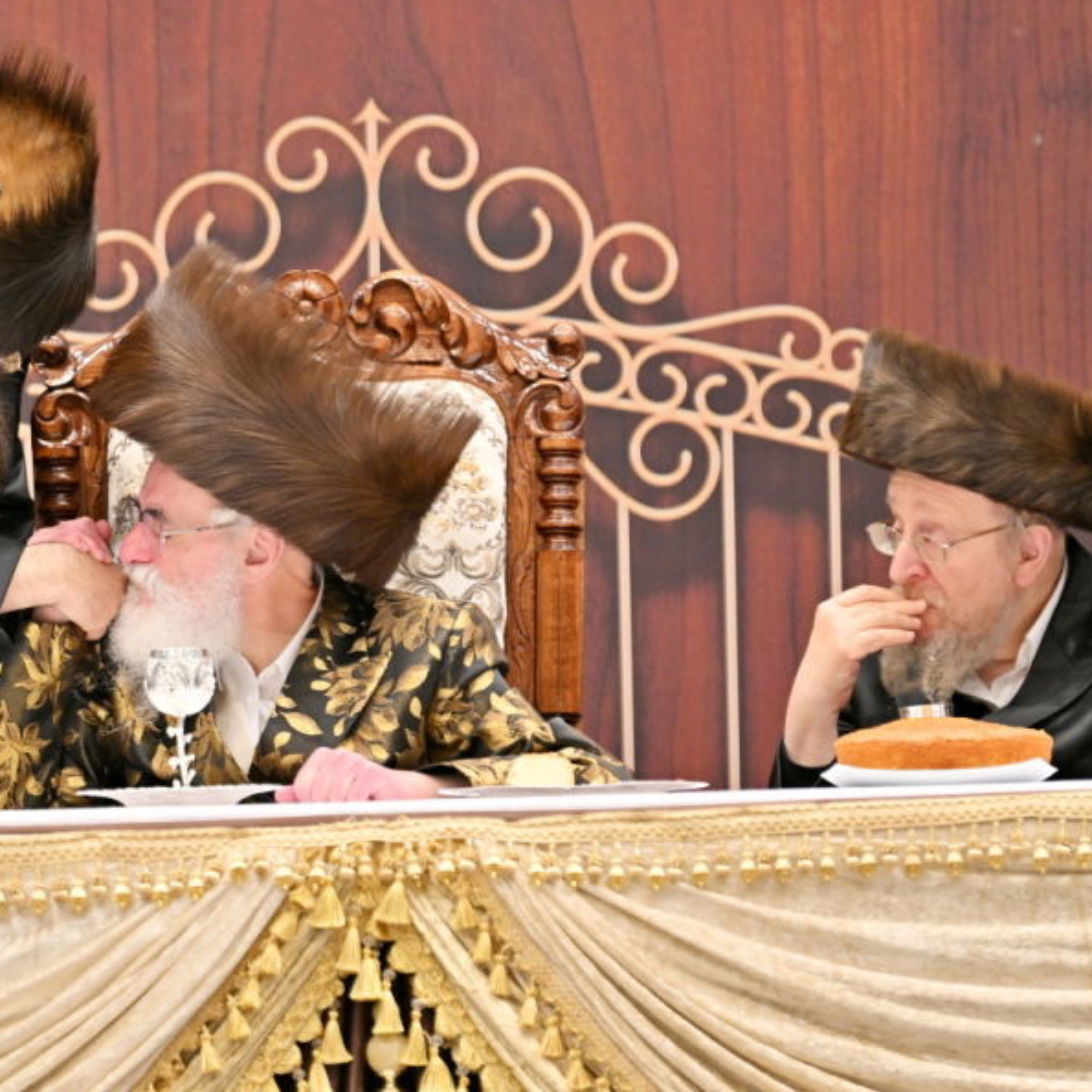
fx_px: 13312
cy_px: 602
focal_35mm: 373
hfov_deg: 4.7
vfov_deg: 4.7
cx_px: 165
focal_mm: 170
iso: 160
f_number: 2.8
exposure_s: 1/200
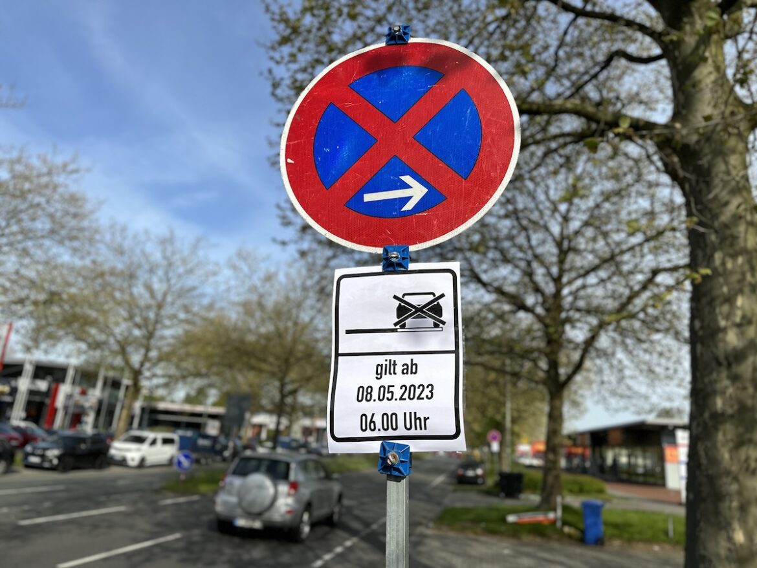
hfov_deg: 71.6
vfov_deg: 56.8
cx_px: 378
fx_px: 525
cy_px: 284
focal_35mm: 24
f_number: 1.78
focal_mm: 6.86
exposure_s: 1/4545
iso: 80
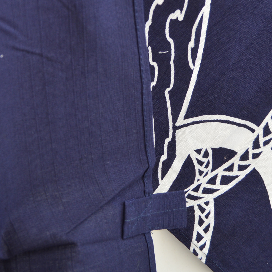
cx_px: 70
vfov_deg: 18.9
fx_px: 818
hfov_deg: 18.8
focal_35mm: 92
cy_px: 117
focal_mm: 32
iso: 200
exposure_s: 1/200
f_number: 5
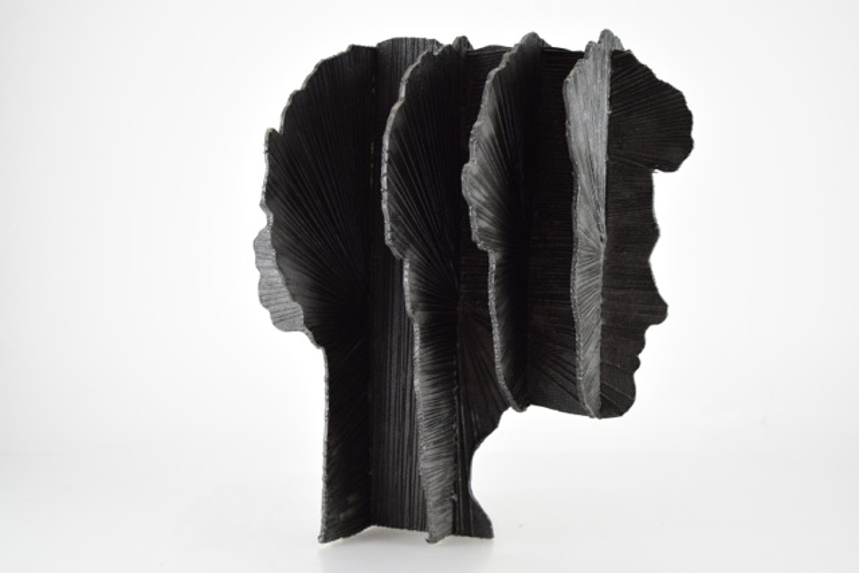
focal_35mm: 57
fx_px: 1360
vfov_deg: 23.8
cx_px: 430
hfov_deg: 35.0
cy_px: 286
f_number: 5
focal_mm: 38
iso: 800
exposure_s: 1/125
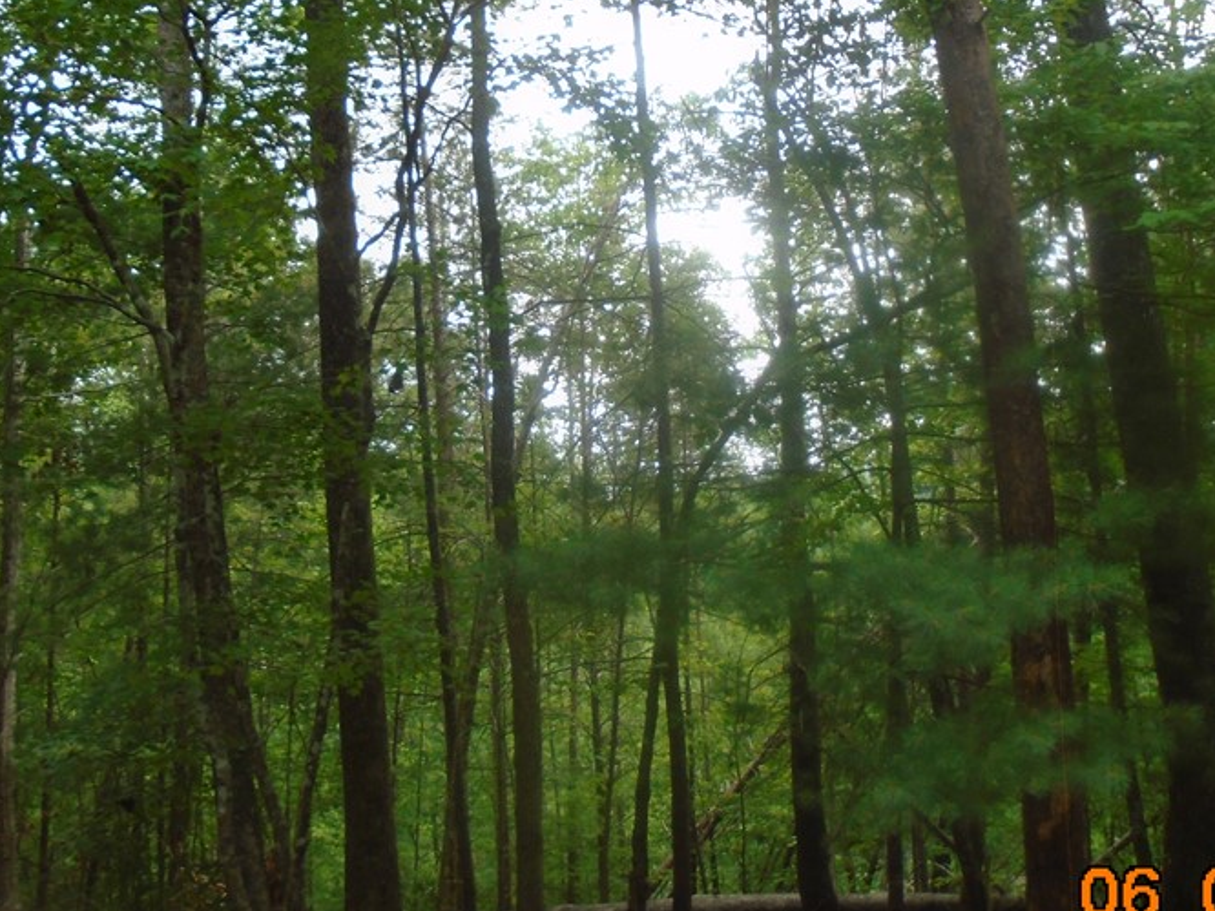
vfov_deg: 35.7
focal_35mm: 40
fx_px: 1403
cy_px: 343
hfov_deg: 46.8
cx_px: 660
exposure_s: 1/125
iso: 100
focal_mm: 4.6
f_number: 3.2
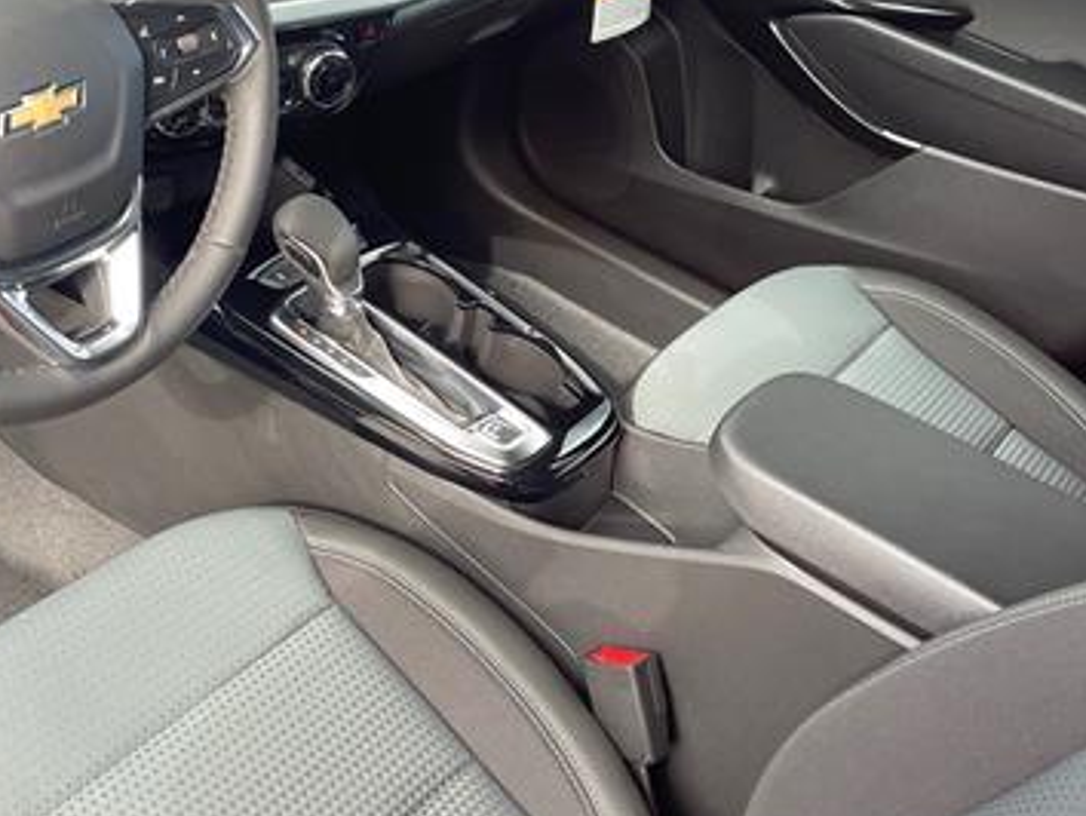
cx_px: 405
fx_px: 1476
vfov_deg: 30.8
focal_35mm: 47
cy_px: 310
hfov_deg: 40.1
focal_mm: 4.2
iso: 125
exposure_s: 1/100
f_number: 1.6
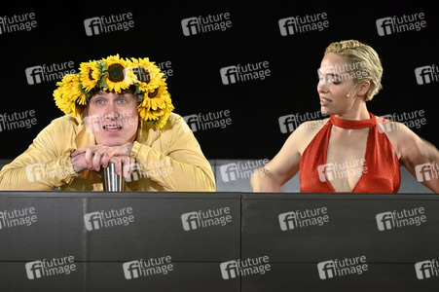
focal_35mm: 200
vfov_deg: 6.9
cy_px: 146
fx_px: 2437
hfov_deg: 10.3
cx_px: 220
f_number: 6.3
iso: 800
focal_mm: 200
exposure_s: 1/60
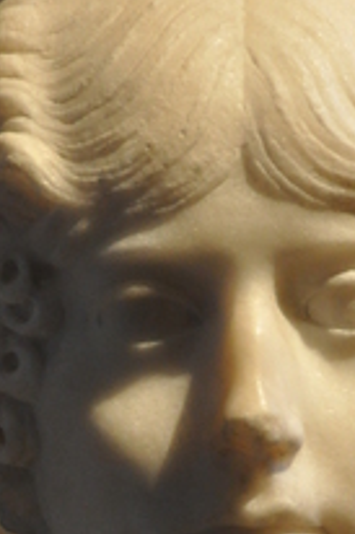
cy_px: 505
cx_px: 258
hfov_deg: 2.5
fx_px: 7986
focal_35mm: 539
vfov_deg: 3.8
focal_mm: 112
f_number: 5.3
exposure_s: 1/80
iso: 1250
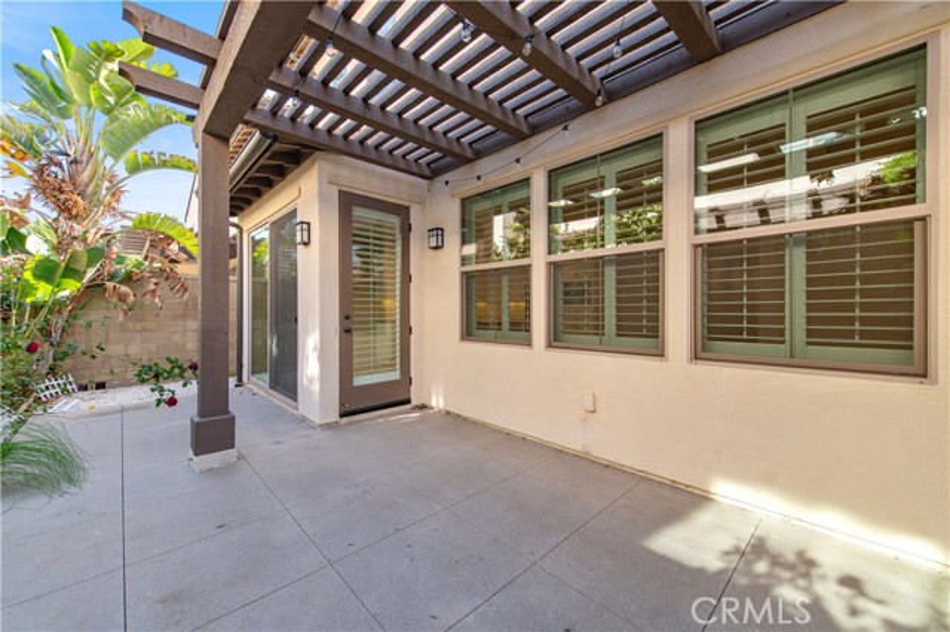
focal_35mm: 14
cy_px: 316
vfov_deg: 81.1
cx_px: 475
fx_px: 369
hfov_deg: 104.3
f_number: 4
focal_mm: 14
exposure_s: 1/250
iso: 200
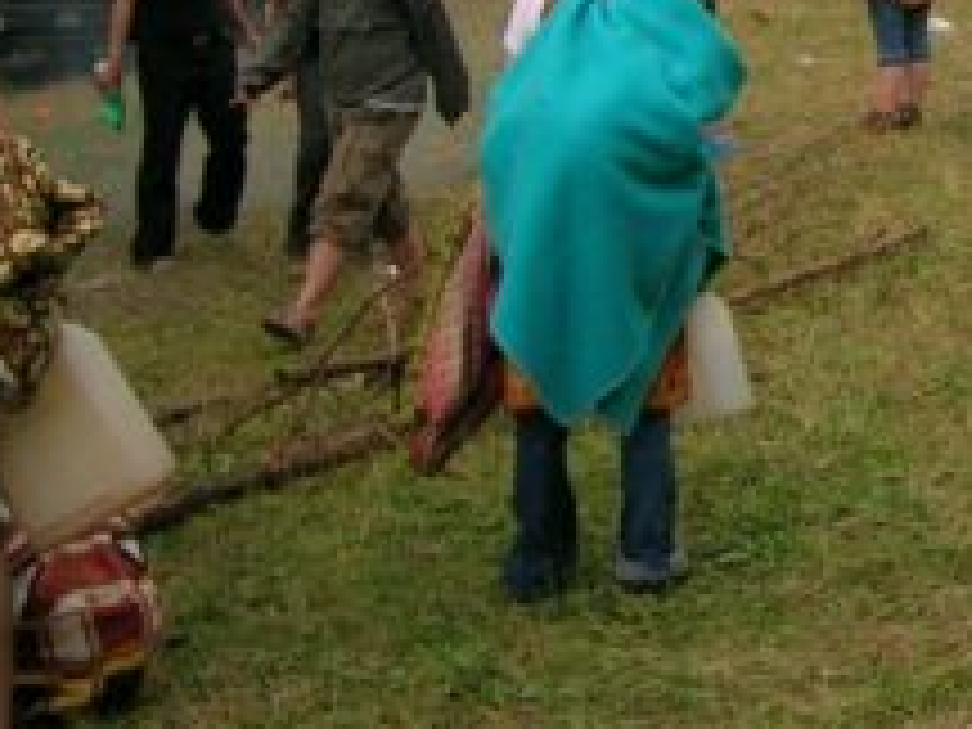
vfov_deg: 15.9
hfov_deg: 20.7
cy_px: -182
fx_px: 2499
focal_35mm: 89
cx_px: 1143
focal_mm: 5.4
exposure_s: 1/197
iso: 50
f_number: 2.8
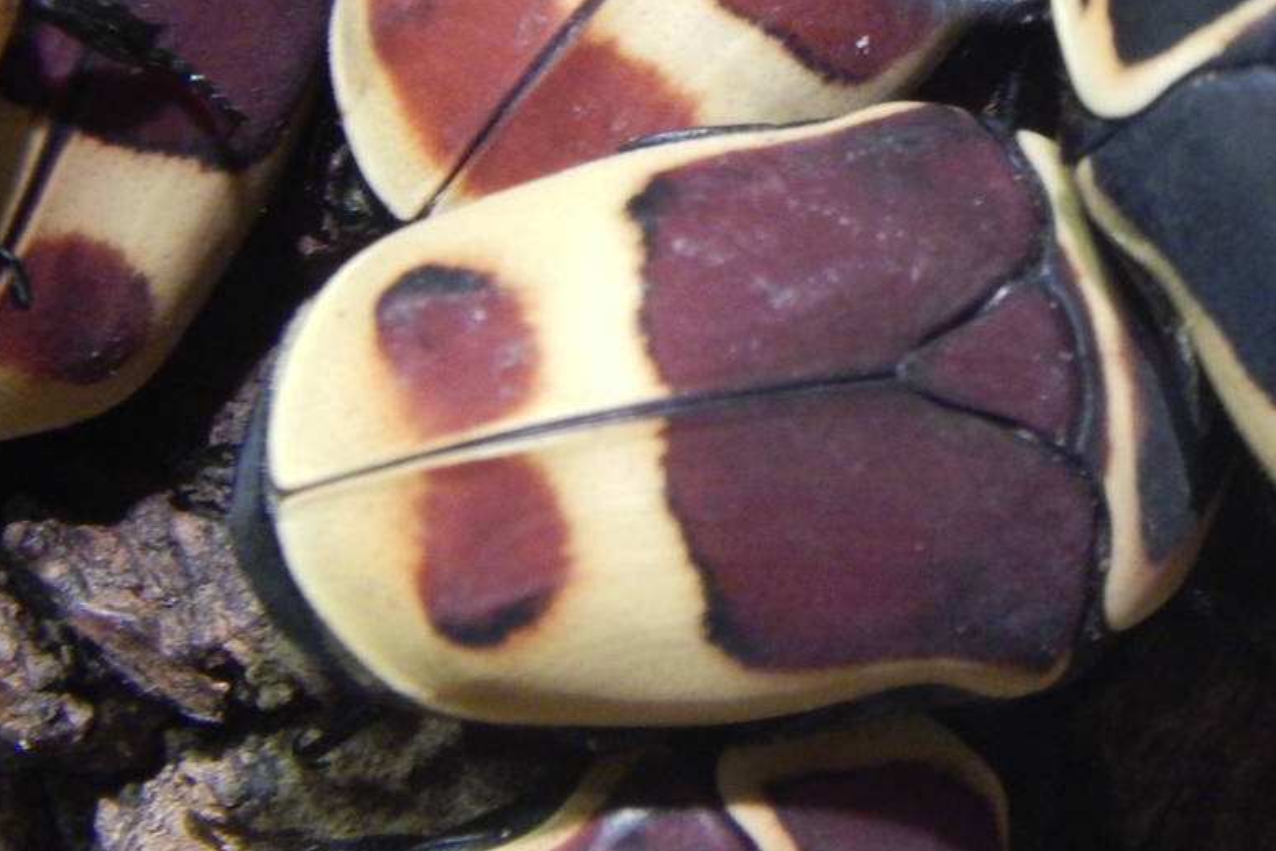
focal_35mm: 304
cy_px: 87
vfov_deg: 4.5
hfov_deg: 6.8
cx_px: 1276
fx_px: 10774
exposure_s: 1/15
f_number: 4.9
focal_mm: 25.3
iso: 500
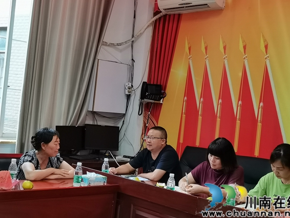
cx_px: 150
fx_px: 436
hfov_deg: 36.8
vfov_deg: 28.1
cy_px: 110
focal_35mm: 52
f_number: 1.8
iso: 250
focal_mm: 5.58
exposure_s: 1/50
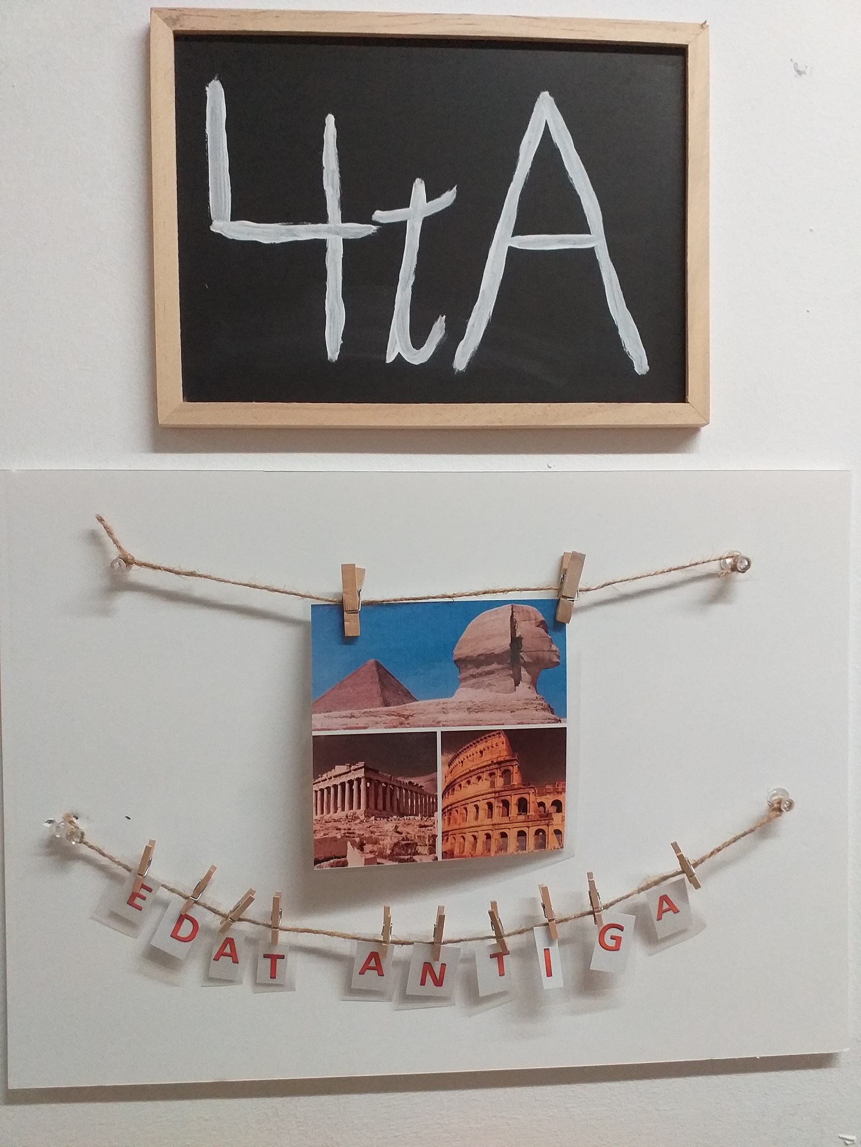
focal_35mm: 27
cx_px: 430
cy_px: 574
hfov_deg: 51.4
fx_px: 895
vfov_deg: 65.3
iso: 200
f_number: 1.9
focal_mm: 3.6
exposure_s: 1/50
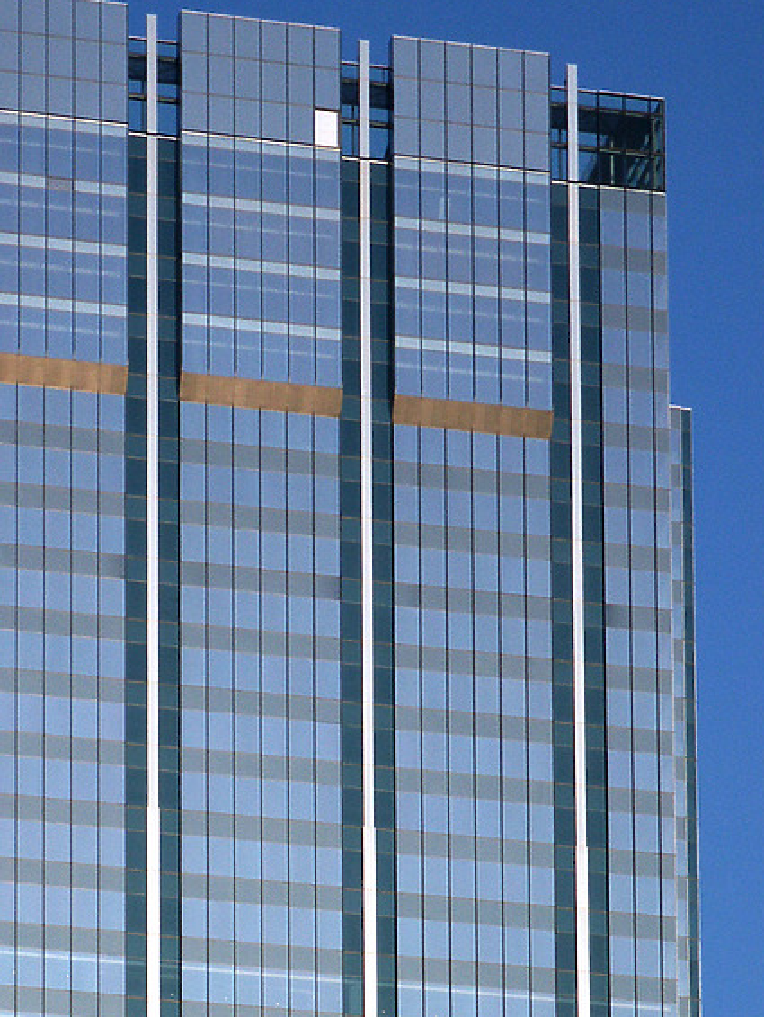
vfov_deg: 10.6
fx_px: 5469
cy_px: 738
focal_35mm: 186
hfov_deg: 8.0
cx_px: 175
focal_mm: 23.86
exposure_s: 1/250
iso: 64
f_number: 8
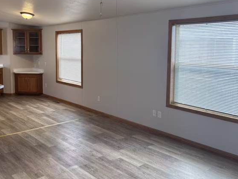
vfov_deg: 39.4
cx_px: 88
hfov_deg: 50.8
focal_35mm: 36
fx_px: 247
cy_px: 70
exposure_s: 1/120
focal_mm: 5.96
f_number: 1.6
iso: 80
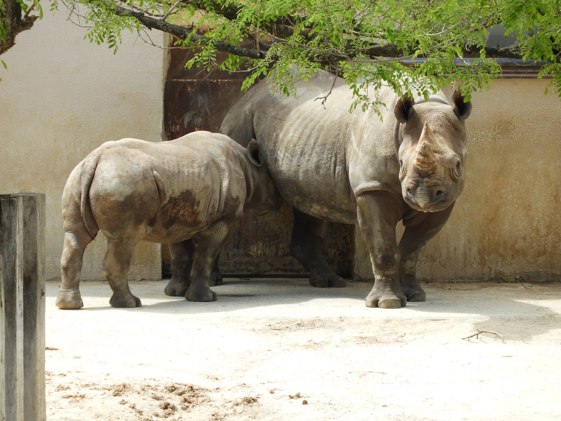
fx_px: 8915
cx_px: 280
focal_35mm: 550
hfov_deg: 3.6
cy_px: 210
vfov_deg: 2.7
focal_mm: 98.5
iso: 125
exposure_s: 1/250
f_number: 5.6
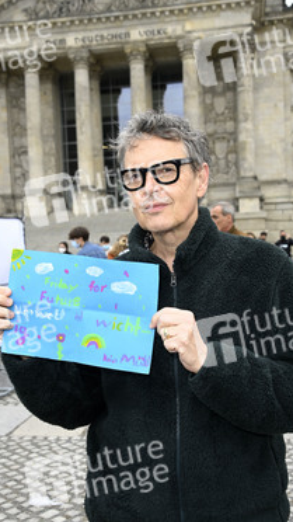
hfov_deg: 26.5
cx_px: 137
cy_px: 264
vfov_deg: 45.5
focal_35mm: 45
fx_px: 622
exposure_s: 1/250
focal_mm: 40
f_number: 6.3
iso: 400
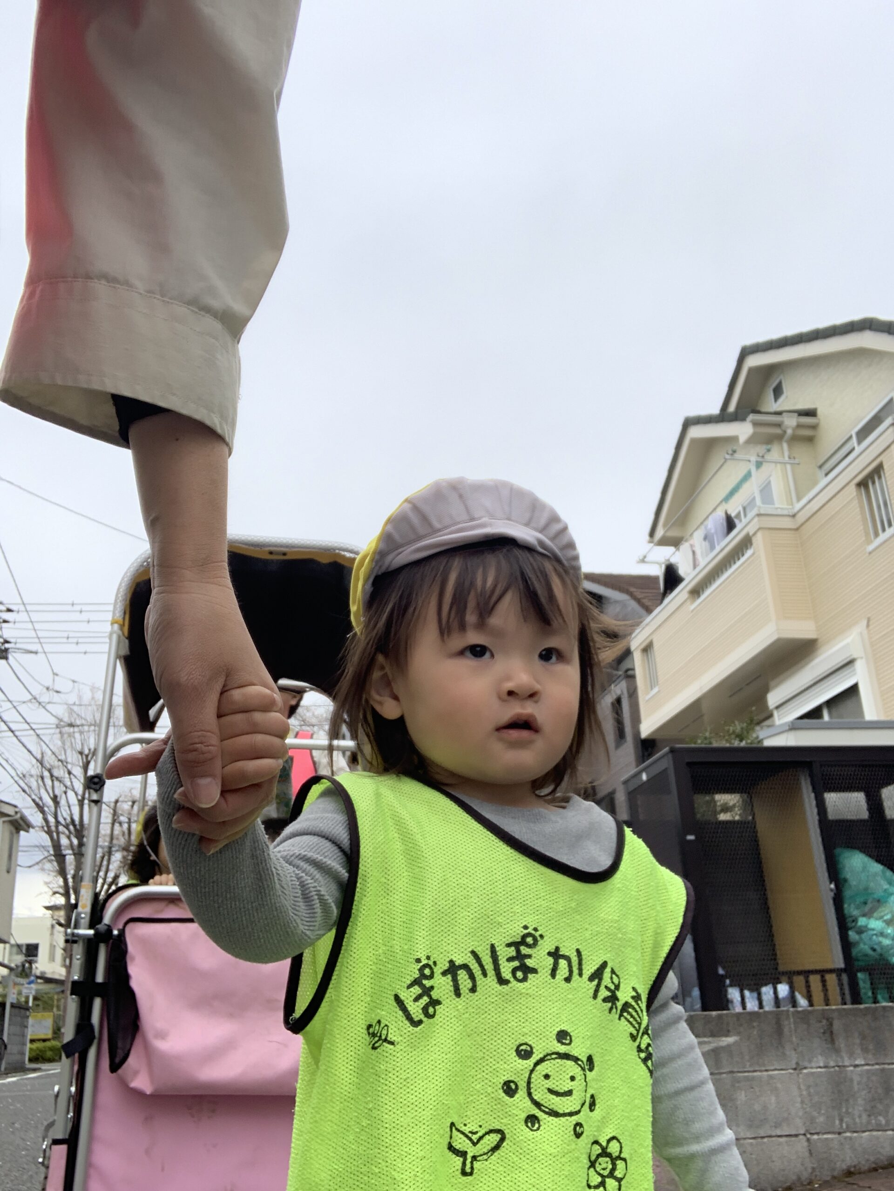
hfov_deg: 44.2
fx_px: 1102
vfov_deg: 56.8
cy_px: 596
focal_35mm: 32
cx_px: 447
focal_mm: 2.87
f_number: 2.2
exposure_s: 1/164
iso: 16
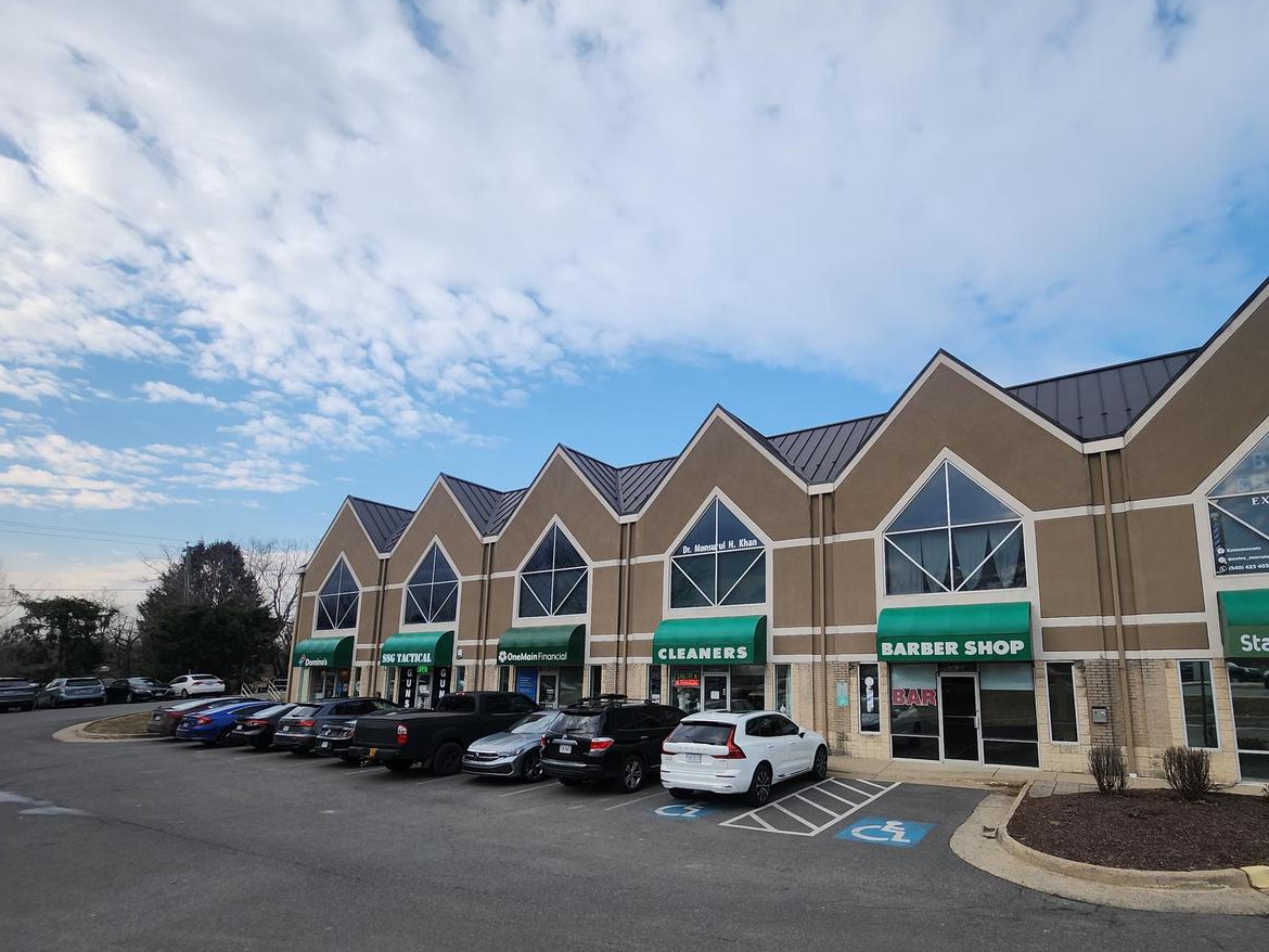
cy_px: 577
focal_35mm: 16
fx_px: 587
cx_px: 766
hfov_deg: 93.2
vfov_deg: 77.1
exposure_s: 1/781
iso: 32
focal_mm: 1.74
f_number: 2.2
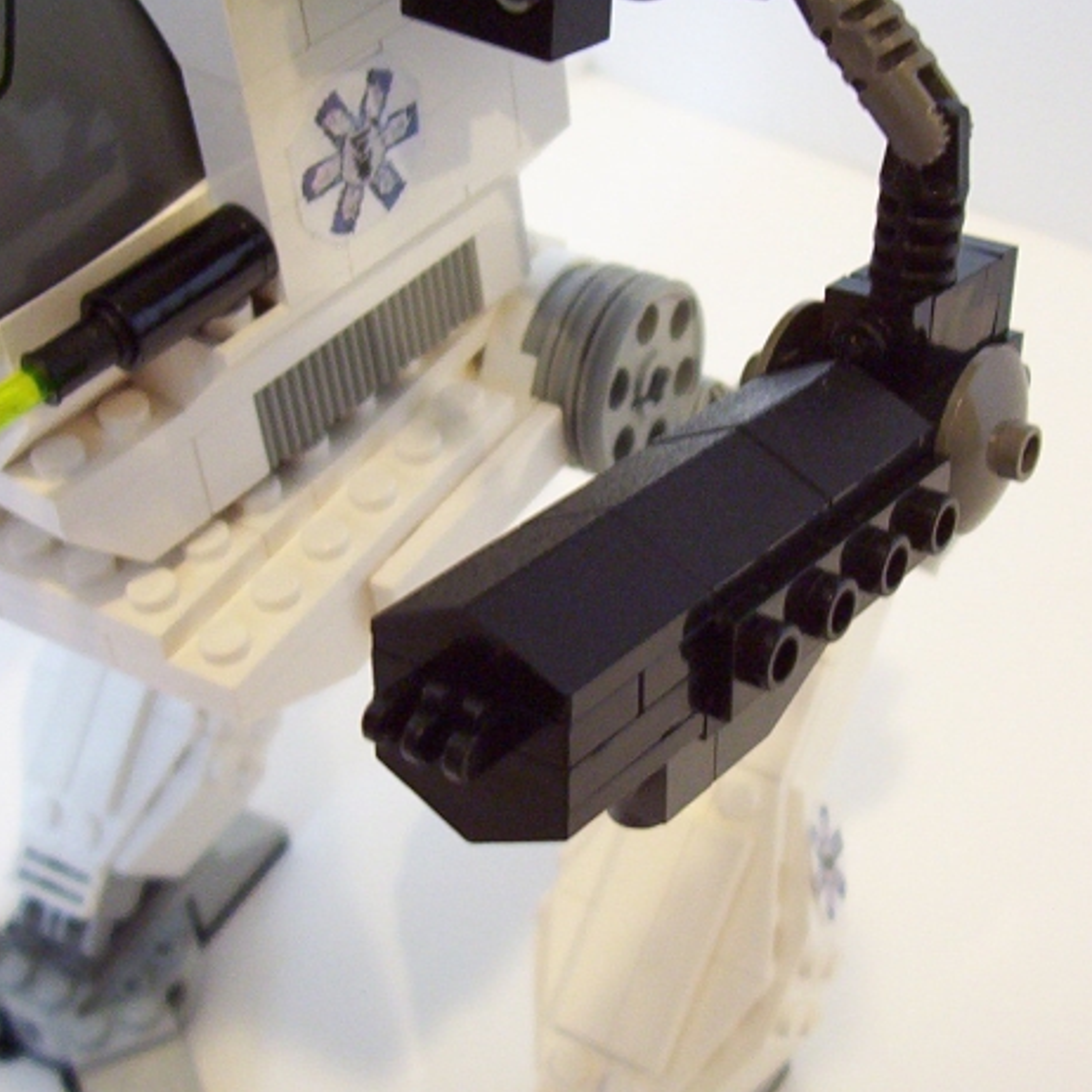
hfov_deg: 26.1
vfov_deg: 26.1
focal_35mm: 66
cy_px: 581
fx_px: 2356
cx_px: 591
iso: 200
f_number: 2.73
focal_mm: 5.77
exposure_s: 1/8.39
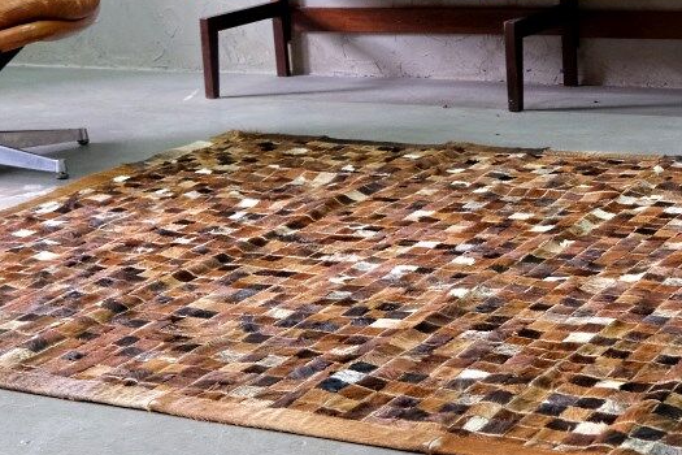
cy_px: 224
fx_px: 1515
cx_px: 449
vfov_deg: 17.1
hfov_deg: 25.2
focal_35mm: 80
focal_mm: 22.3
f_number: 4
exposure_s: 1/30
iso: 2000
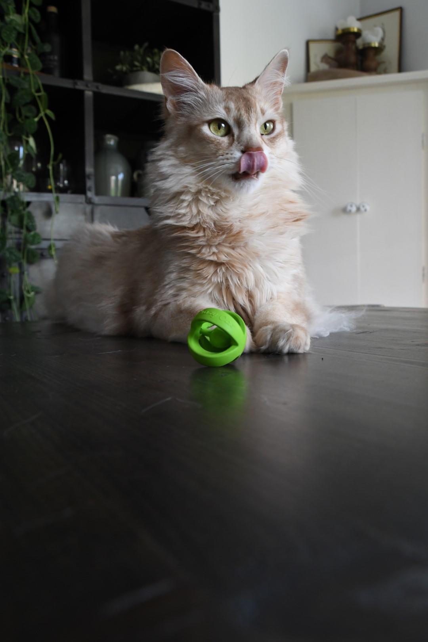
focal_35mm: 32
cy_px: 321
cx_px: 214
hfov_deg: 41.7
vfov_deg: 59.5
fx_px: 562
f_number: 6.3
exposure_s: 1/100
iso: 1000
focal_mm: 21
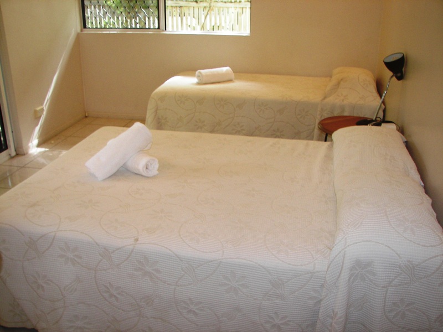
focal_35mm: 36
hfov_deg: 51.4
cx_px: 222
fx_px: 461
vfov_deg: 39.7
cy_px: 166
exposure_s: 1/30
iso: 100
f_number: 2.8
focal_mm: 6
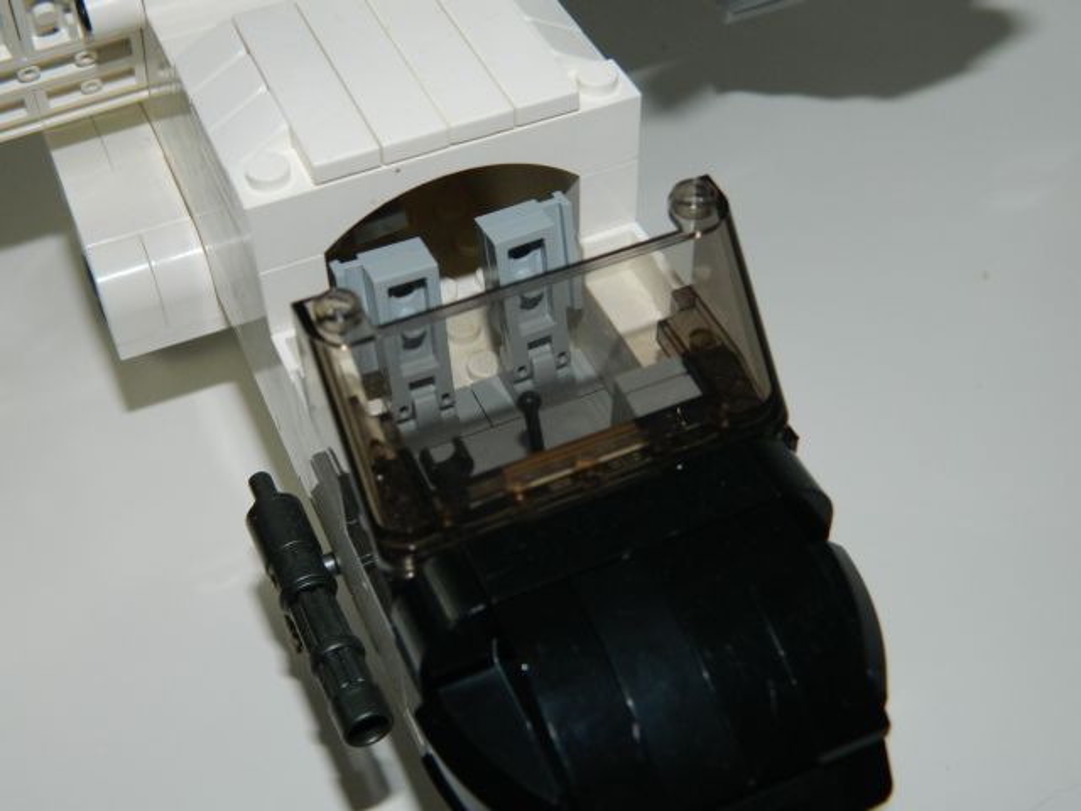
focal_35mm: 47
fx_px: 1468
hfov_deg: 40.4
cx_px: 540
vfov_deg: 30.9
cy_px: 406
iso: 200
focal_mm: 8.4
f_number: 10.2
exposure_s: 1/50
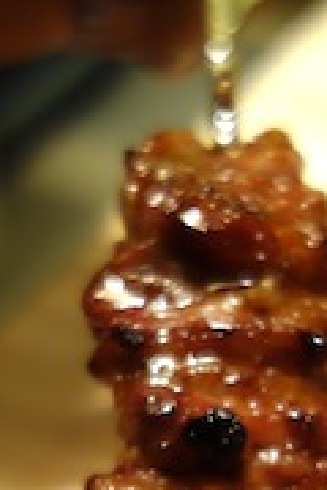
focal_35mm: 70
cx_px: 243
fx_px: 954
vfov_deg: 26.6
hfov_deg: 19.3
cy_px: 534
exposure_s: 1/30
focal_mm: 10.4
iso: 800
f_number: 1.8
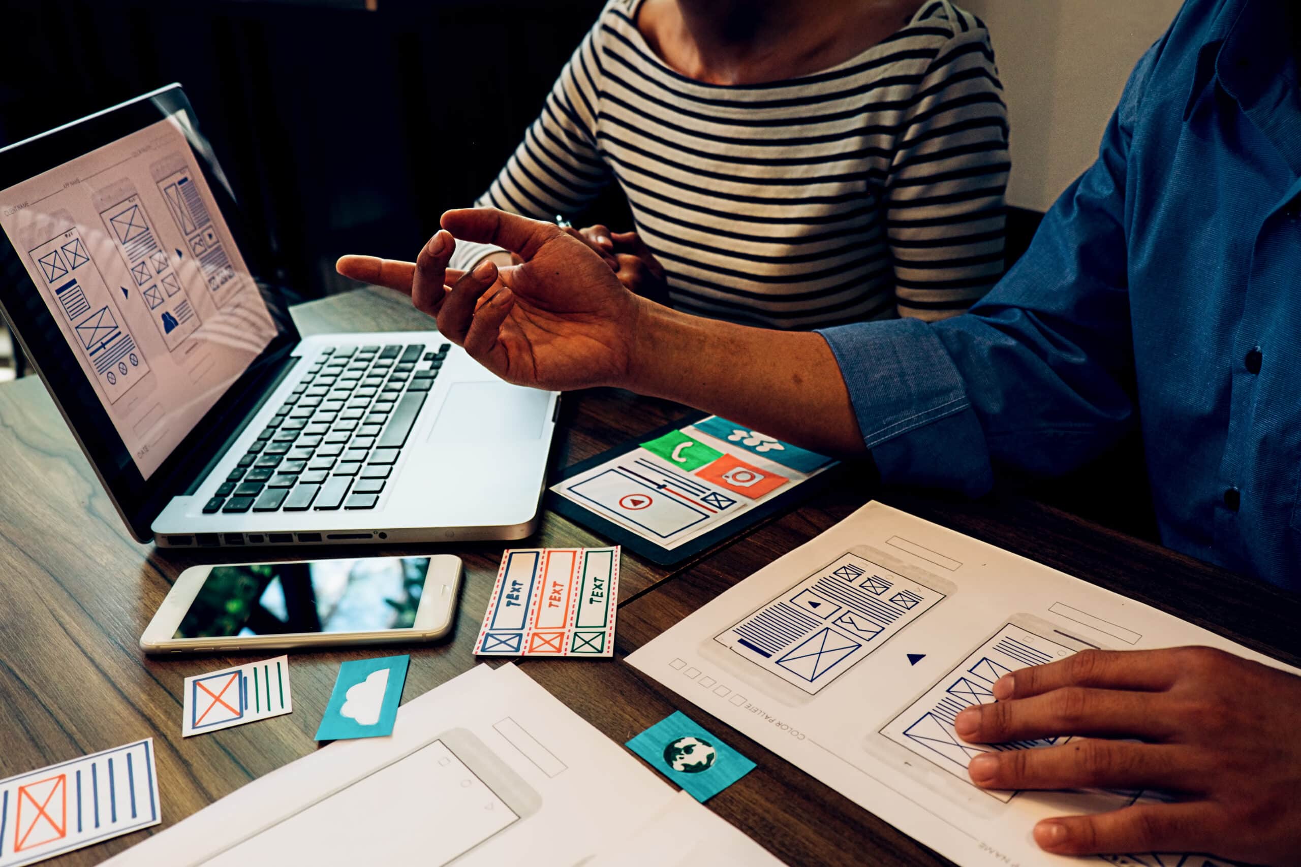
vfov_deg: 45.0
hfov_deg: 63.7
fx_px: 1048
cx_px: 650
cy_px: 434
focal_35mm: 29
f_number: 3.2
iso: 640
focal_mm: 19.6
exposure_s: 1/80
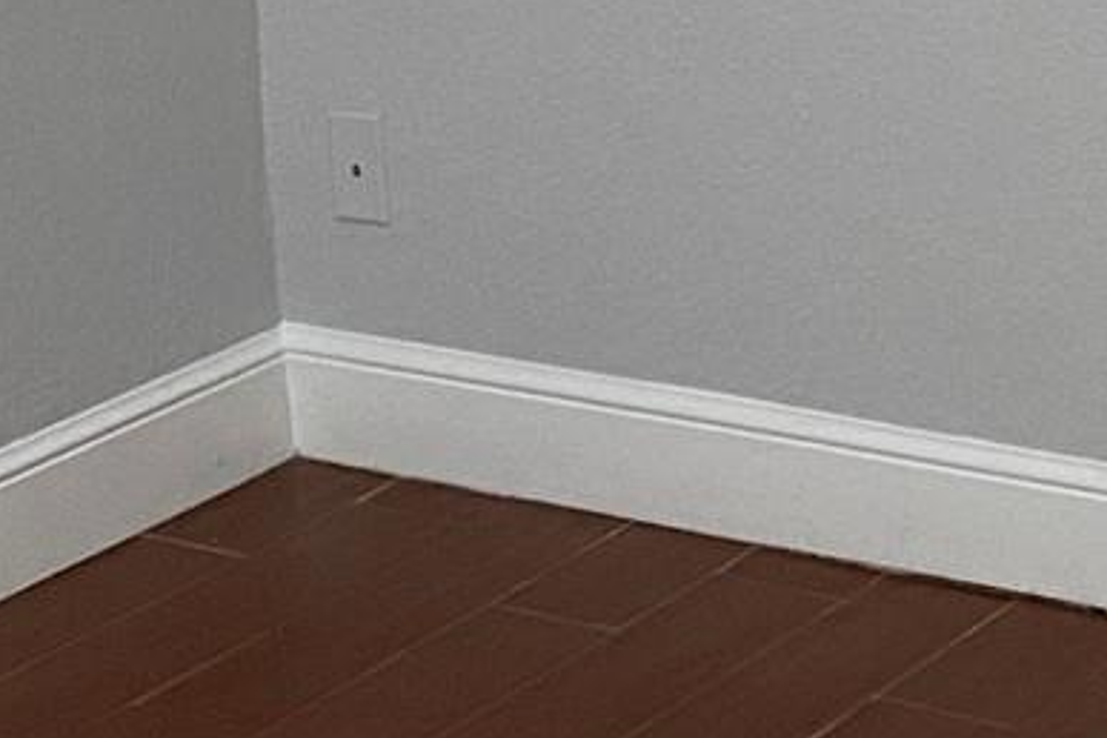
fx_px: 4397
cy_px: -152
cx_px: 1179
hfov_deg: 14.1
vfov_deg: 9.5
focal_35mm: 143
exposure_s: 1/40
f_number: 1.8
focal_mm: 4.25
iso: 400
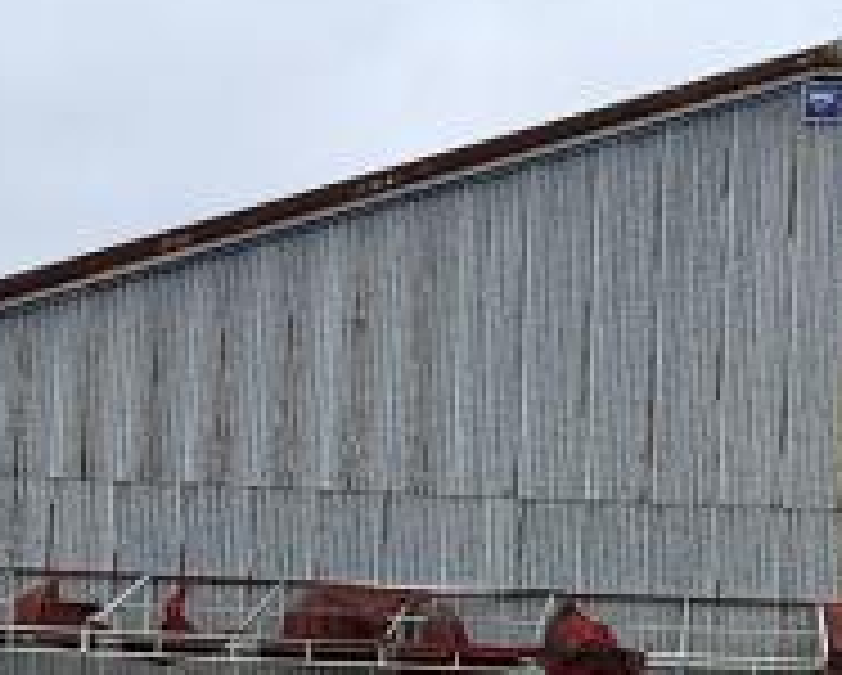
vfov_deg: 20.9
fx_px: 1746
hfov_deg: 26.2
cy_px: 724
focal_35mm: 70
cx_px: 761
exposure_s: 1/290
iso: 50
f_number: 2.2
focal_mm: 2.22
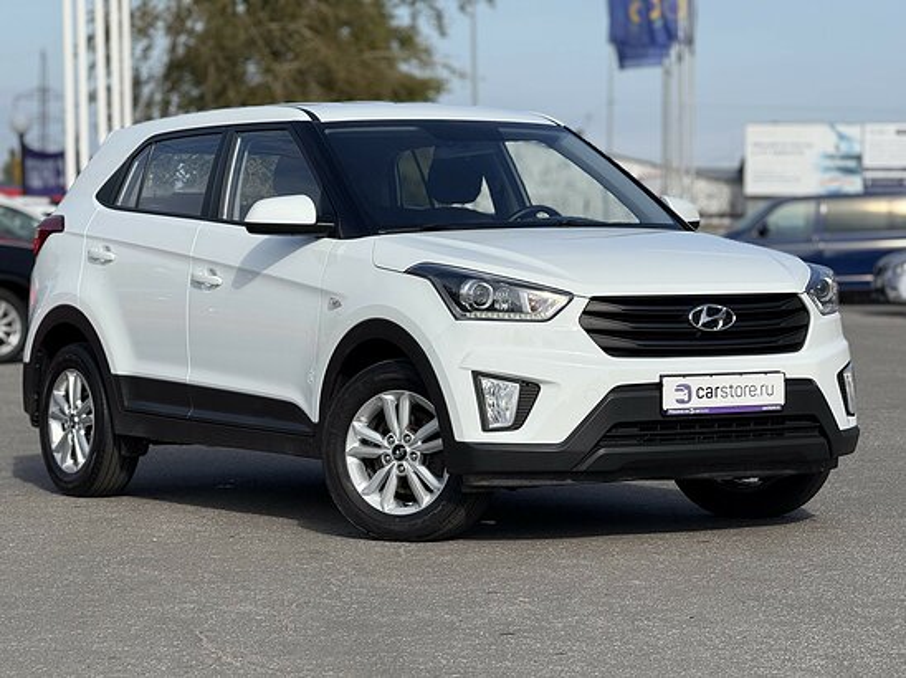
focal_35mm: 120
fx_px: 3138
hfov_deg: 16.4
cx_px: 453
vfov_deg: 12.3
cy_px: 339
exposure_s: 1/1773
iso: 50
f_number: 2.8
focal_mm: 15.66
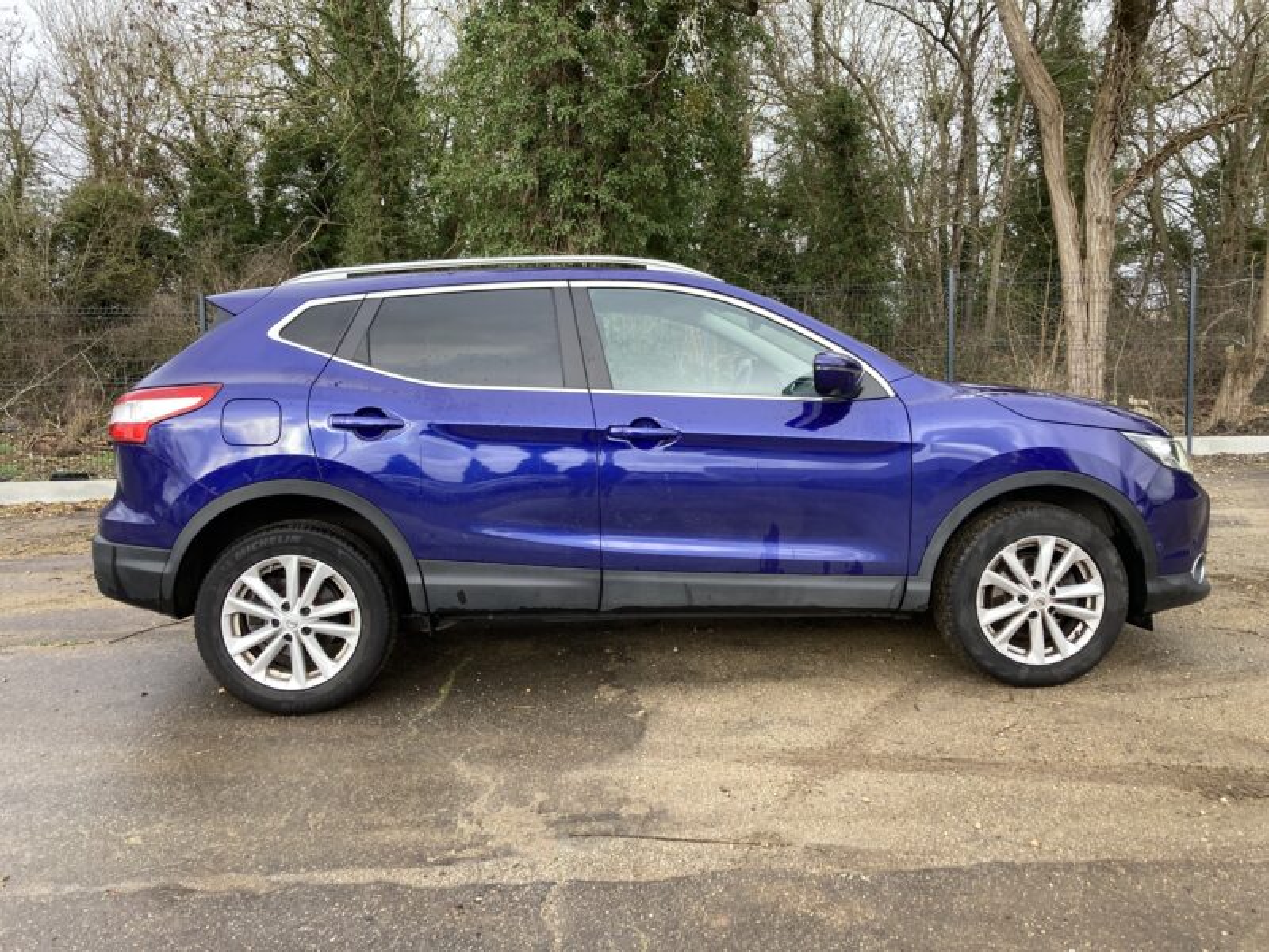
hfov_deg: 63.4
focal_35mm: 28
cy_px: 476
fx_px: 1026
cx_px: 634
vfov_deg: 49.7
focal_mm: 3.99
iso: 64
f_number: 1.8
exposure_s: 1/121
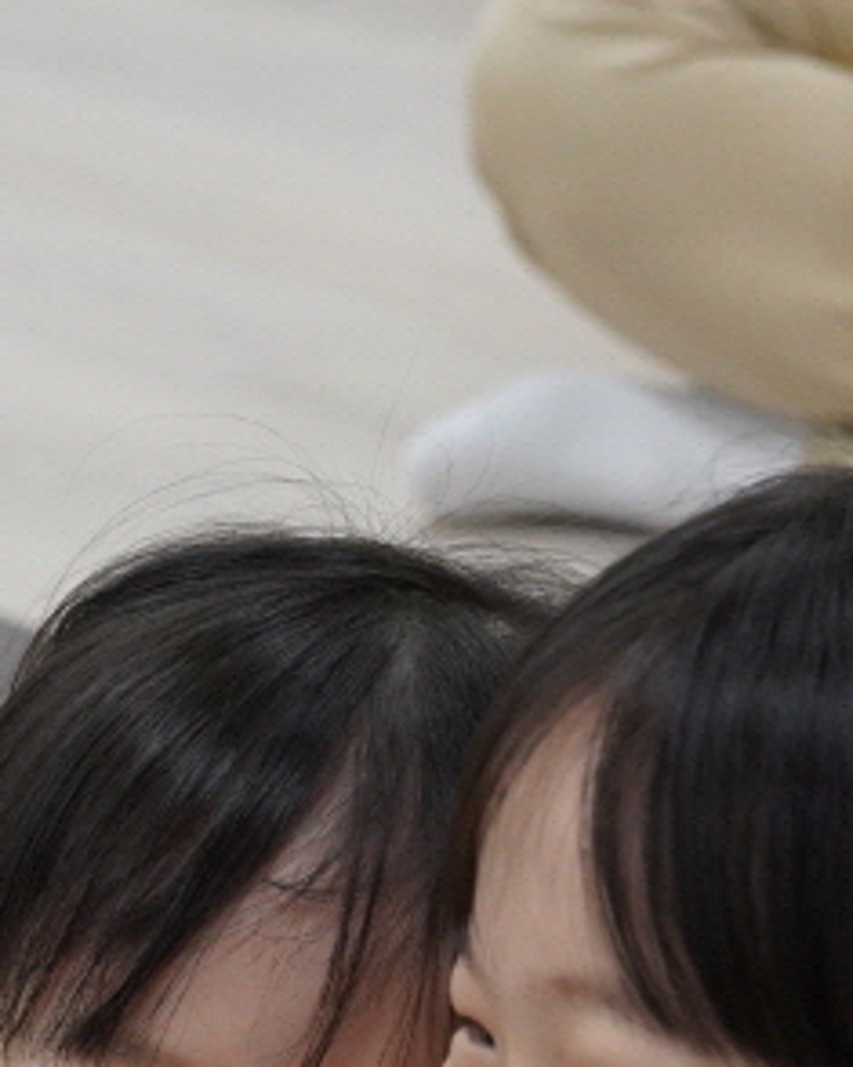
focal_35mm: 230
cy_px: 1227
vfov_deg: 8.3
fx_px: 7262
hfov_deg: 6.7
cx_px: 523
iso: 2500
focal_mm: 60
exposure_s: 1/80
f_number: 7.1
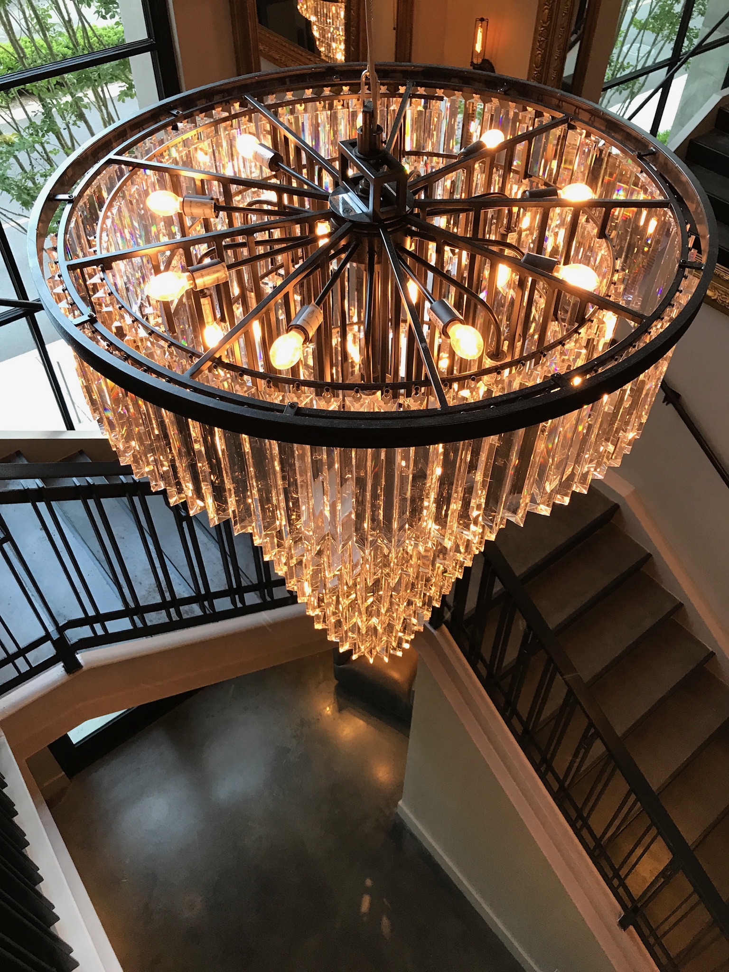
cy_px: 486
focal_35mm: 28
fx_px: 786
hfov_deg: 49.7
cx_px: 364
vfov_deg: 63.4
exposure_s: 1/20
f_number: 1.8
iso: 40
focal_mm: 3.99
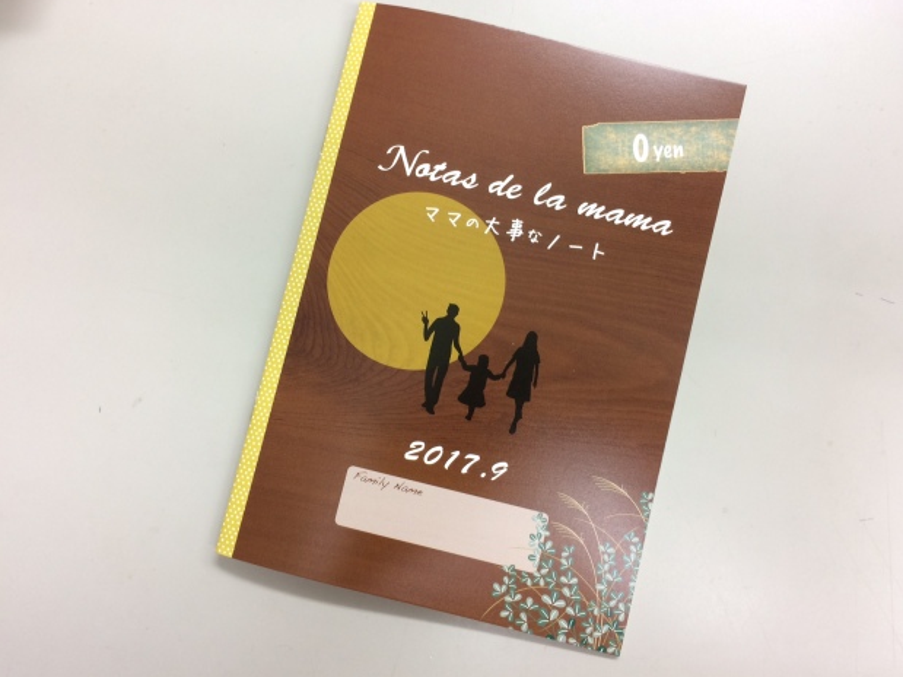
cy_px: 331
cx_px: 461
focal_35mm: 30
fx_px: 782
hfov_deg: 60.0
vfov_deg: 46.8
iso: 64
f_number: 2.2
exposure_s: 1/30
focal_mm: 4.15
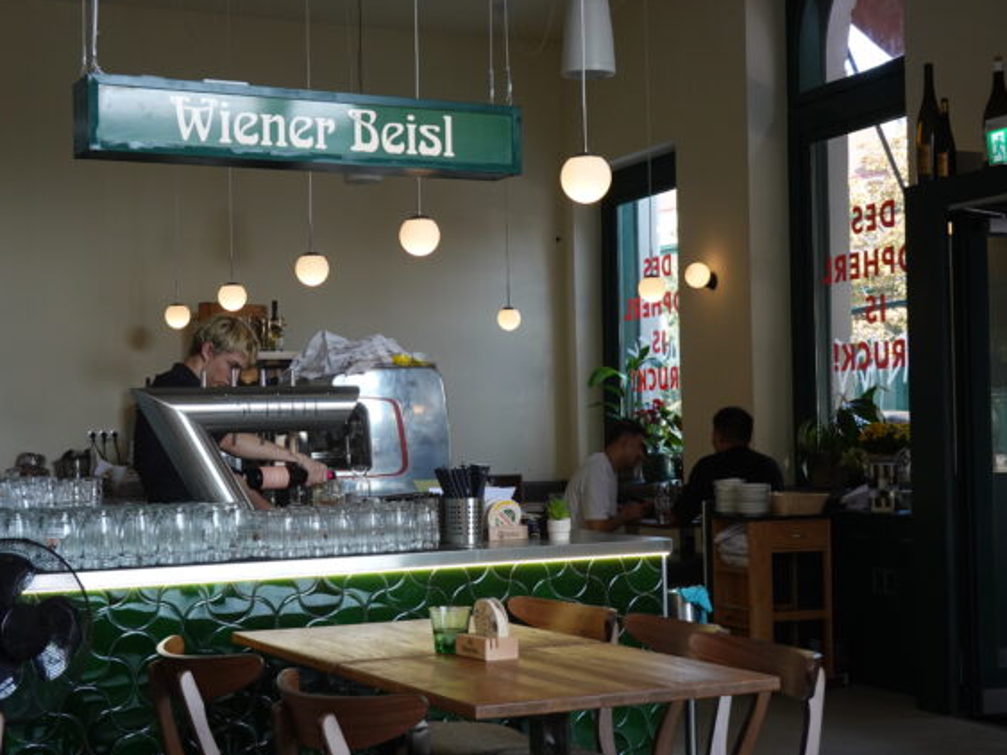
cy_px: 376
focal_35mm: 59
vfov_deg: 24.8
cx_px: 442
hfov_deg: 32.7
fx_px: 1716
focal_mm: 19.84
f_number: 4
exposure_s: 1/125
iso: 320
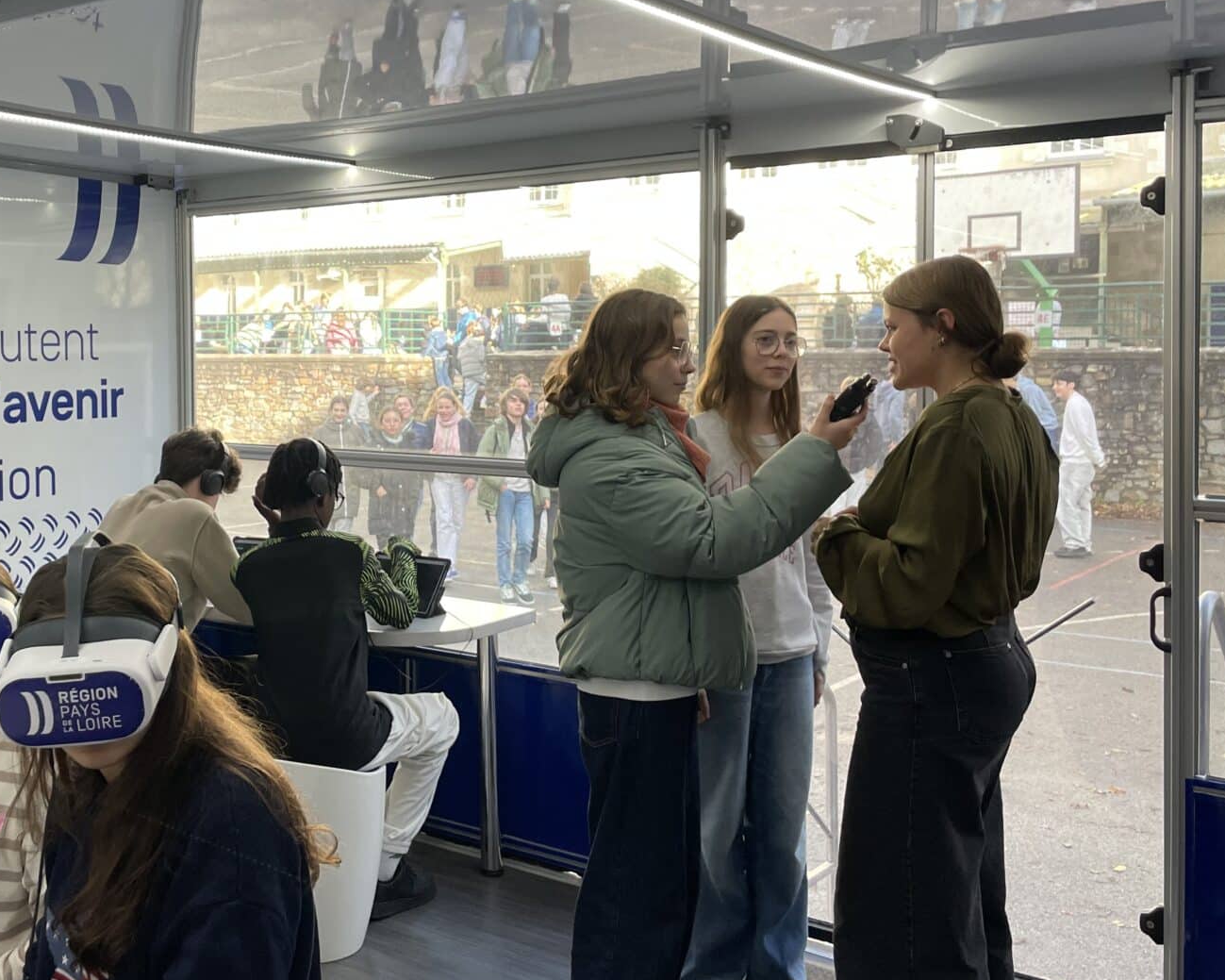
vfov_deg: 37.2
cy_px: 399
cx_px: 394
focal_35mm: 40
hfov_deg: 45.0
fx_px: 1450
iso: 100
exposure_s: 1/121
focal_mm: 4.2
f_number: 1.6
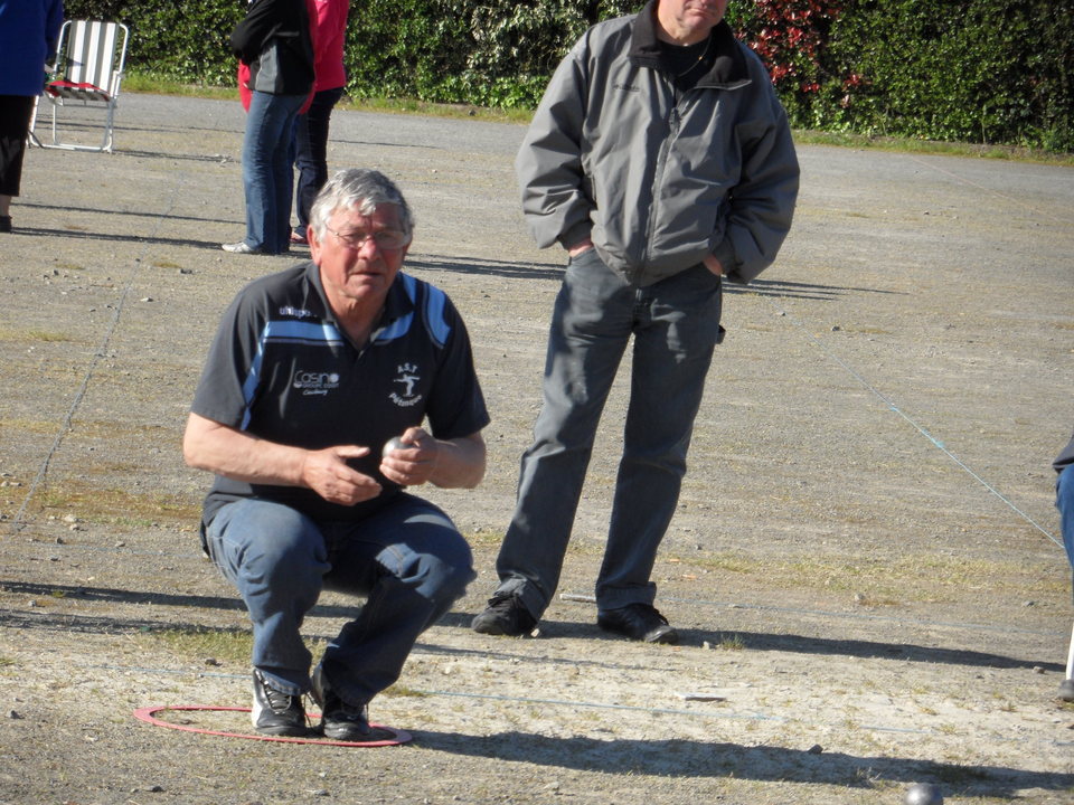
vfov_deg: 6.2
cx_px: 537
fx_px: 7446
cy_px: 402
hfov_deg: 8.2
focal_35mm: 240
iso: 80
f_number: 5
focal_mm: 39.5
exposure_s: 1/250
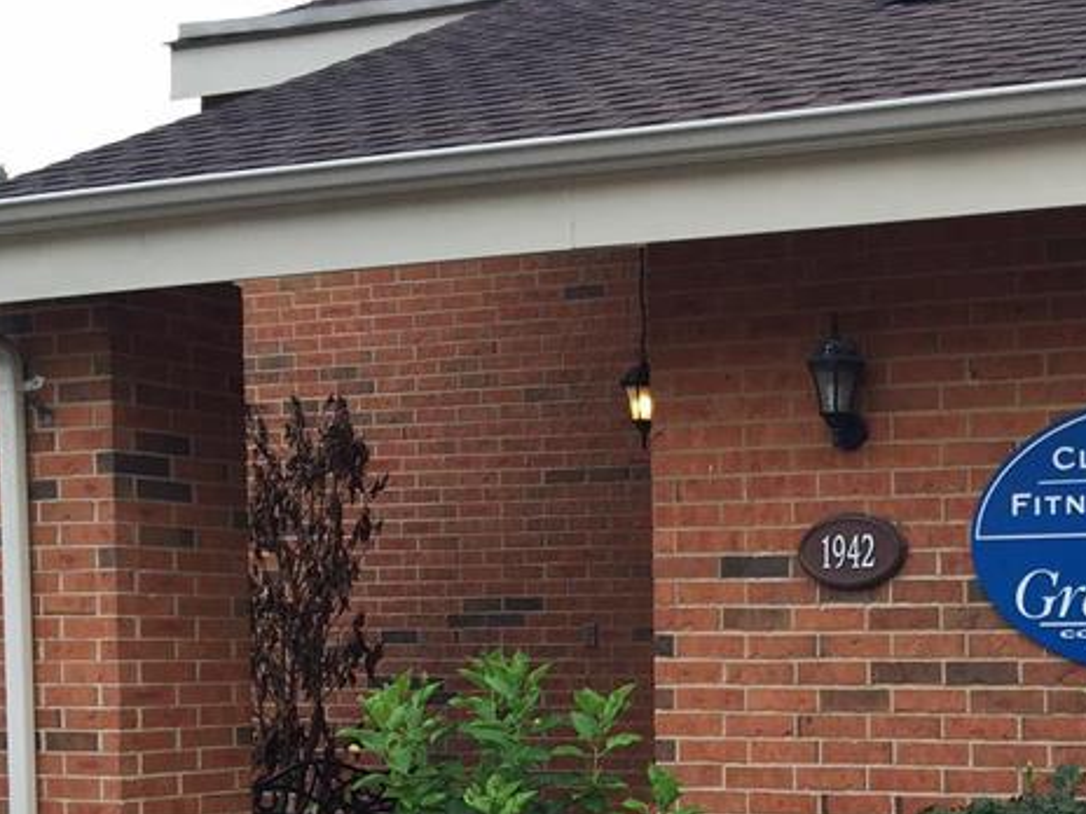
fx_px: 2008
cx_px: 1100
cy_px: 727
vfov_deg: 22.4
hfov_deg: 28.3
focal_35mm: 64
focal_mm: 4.15
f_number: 2.2
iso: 32
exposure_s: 1/126
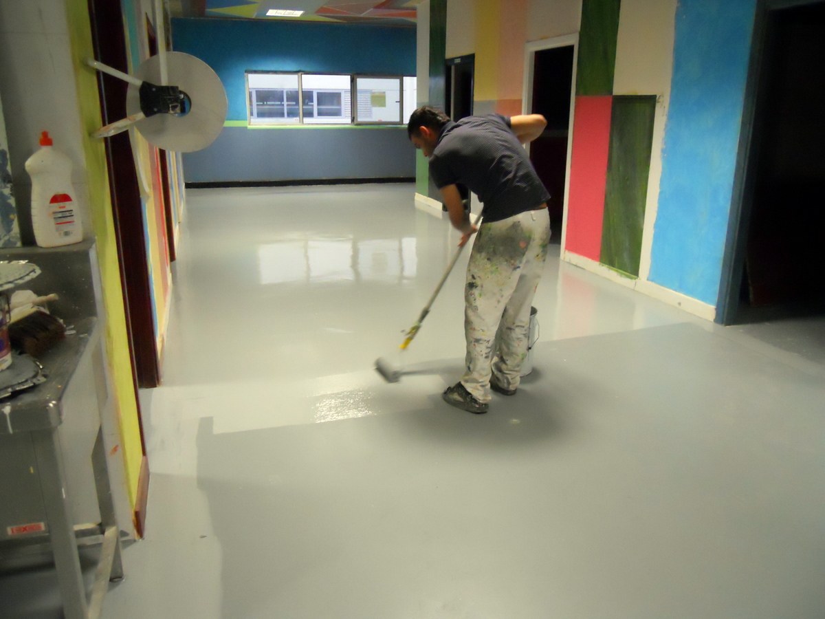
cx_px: 412
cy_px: 310
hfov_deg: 63.4
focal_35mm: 28
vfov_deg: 49.7
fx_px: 667
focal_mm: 5
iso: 800
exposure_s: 1/50
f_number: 2.7
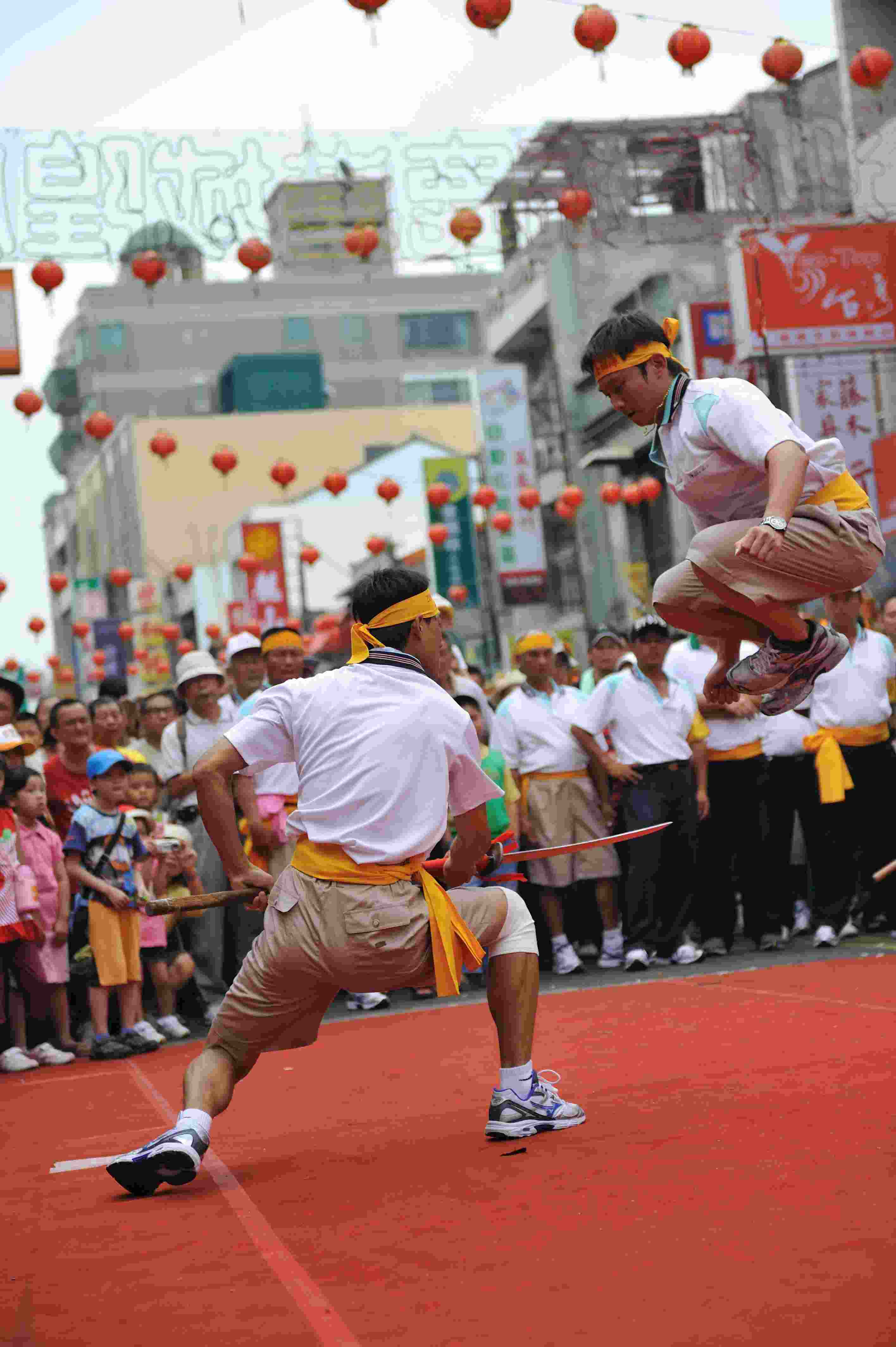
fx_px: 2467
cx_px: 448
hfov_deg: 20.6
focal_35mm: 66
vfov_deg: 30.5
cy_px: 674
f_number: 2.8
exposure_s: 1/1600
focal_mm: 66
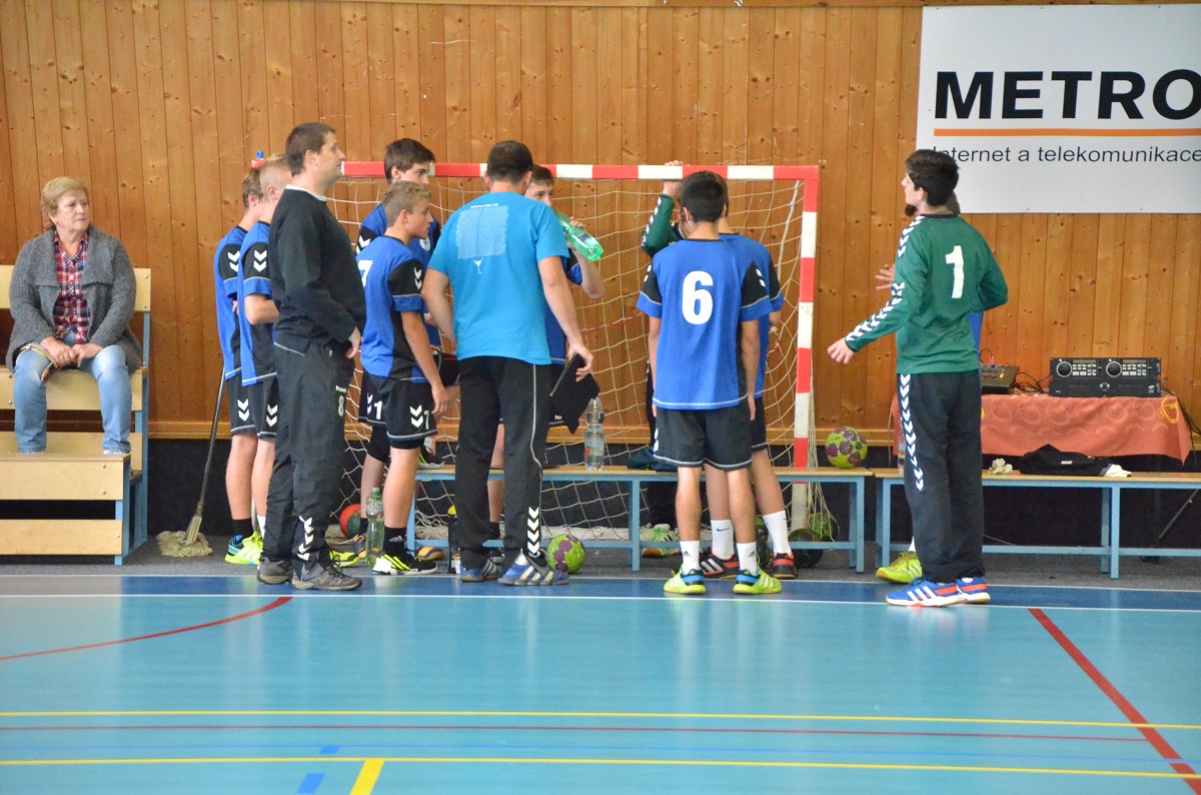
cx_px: 600
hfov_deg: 13.1
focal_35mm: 158
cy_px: 398
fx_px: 5242
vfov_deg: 8.7
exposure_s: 1/250
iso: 6400
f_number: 5.6
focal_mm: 105
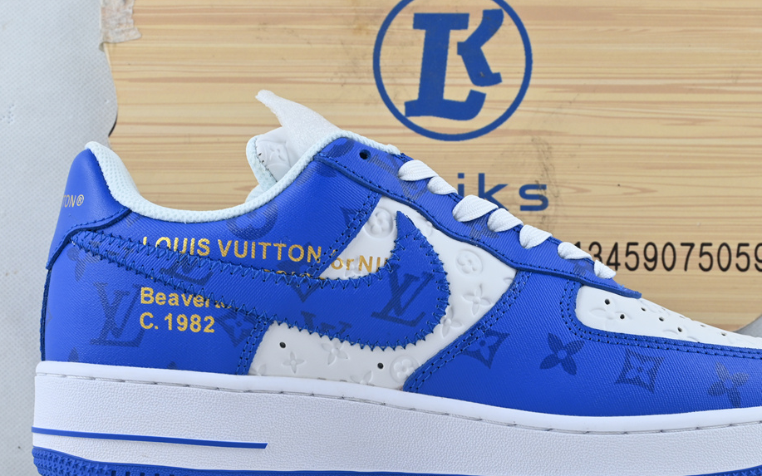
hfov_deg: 30.2
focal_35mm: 68
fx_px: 1412
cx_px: 410
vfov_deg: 19.1
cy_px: 329
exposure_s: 1/30
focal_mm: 34
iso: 100
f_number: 7.1
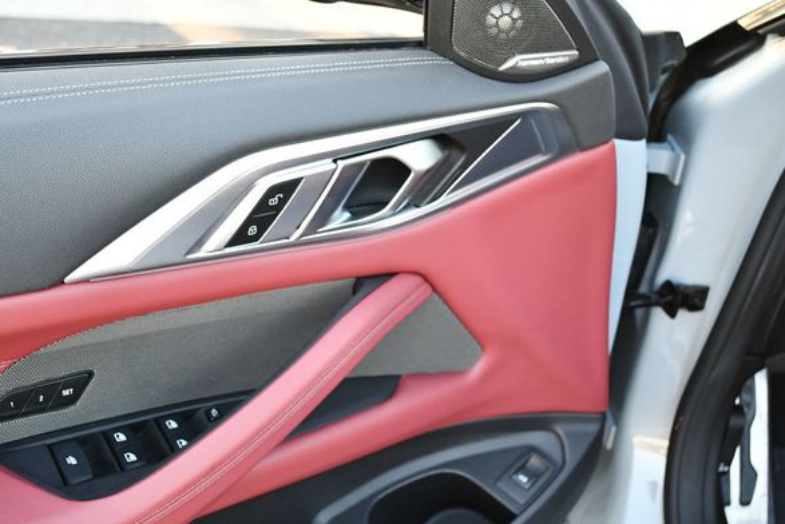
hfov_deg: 41.1
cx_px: 368
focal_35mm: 48
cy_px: 266
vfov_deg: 28.1
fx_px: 1047
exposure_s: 1/250
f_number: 3.8
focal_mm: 22
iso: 800
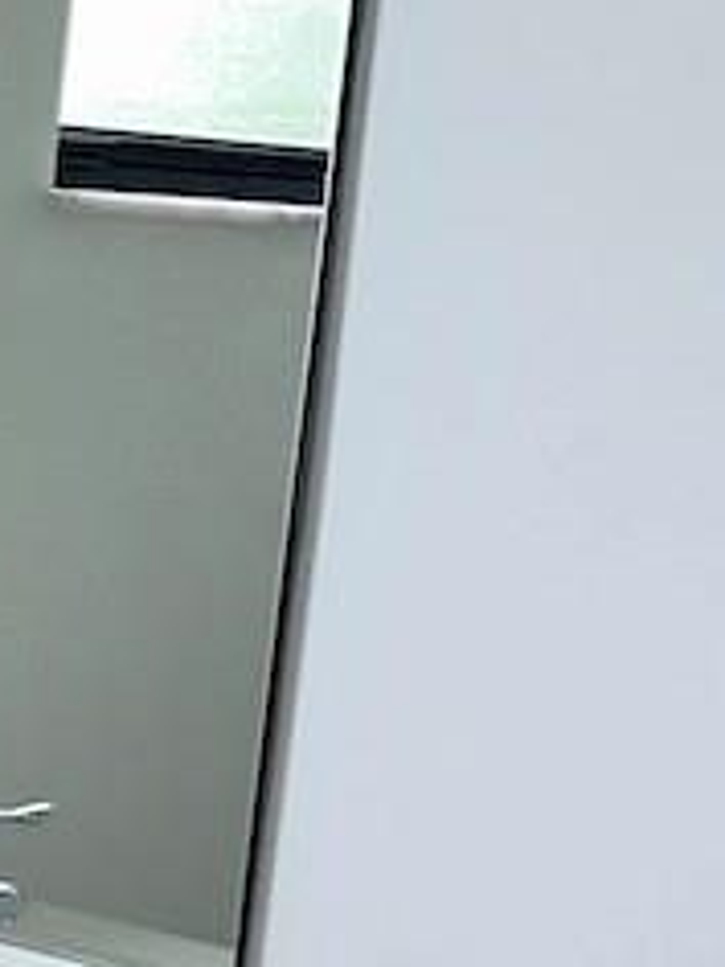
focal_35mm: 117
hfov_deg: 11.2
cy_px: 967
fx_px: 3267
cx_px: -836
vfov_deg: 16.5
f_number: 1.78
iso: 64
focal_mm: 6.86
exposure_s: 1/216
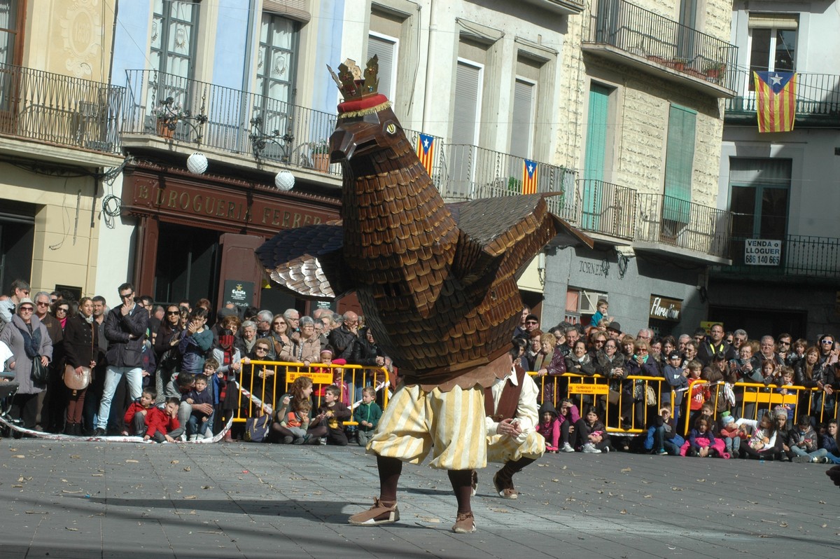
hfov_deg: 17.1
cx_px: 420
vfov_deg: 11.4
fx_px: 2798
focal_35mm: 120
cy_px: 280
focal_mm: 80
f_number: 10
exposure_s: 1/400
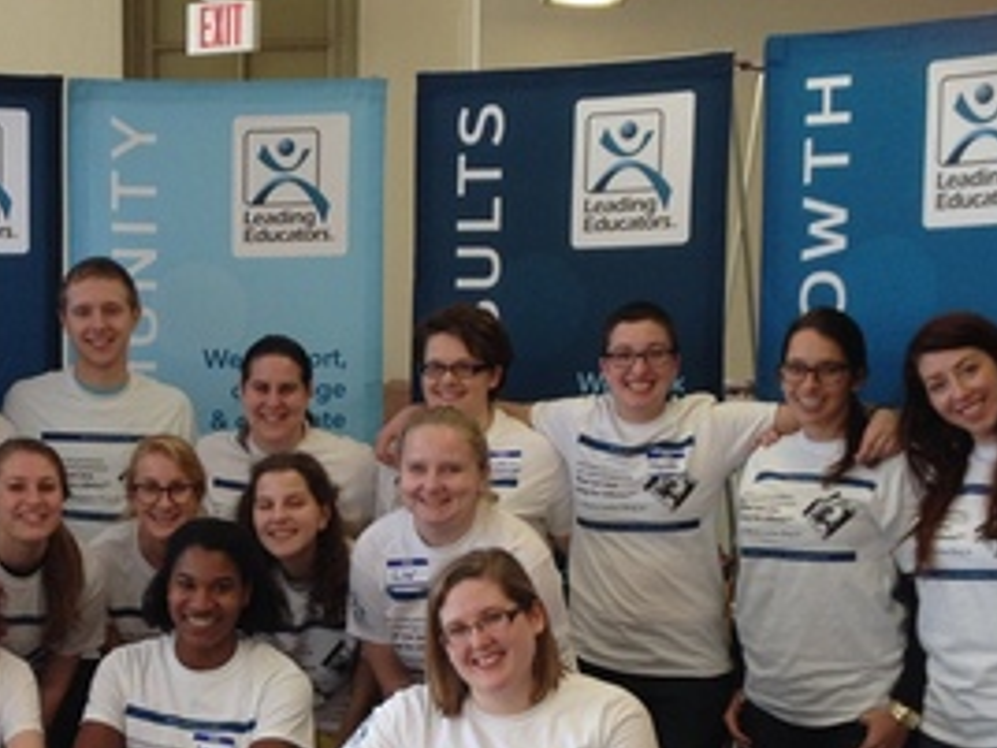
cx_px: 205
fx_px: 2707
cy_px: 644
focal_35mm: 94
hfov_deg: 20.6
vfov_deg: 15.6
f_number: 2.4
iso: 64
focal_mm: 4.28
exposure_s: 1/120
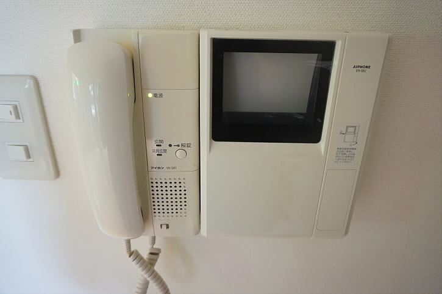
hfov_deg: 73.8
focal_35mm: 24
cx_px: 221
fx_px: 294
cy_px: 147
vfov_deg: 53.0
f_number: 3.5
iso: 3200
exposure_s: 1/25
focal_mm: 16
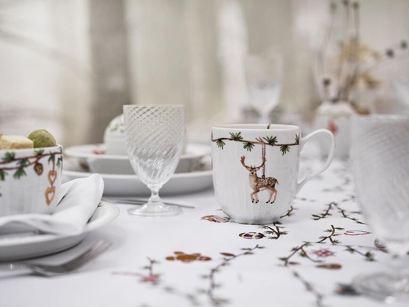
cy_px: 154
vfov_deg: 29.1
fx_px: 591
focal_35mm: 50
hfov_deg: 38.2
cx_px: 204
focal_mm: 63
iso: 100
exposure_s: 1/200
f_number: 4
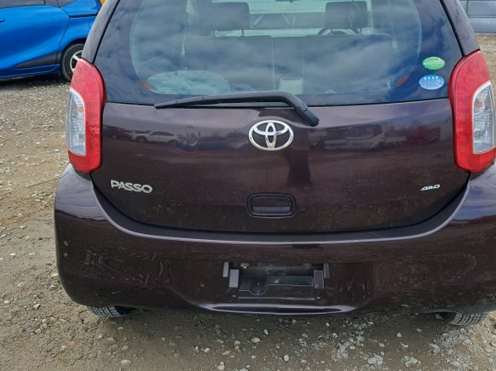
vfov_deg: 42.3
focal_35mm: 33
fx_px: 473
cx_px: 267
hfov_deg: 55.3
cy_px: 119
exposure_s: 1/359
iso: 50
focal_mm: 5.23
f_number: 1.8
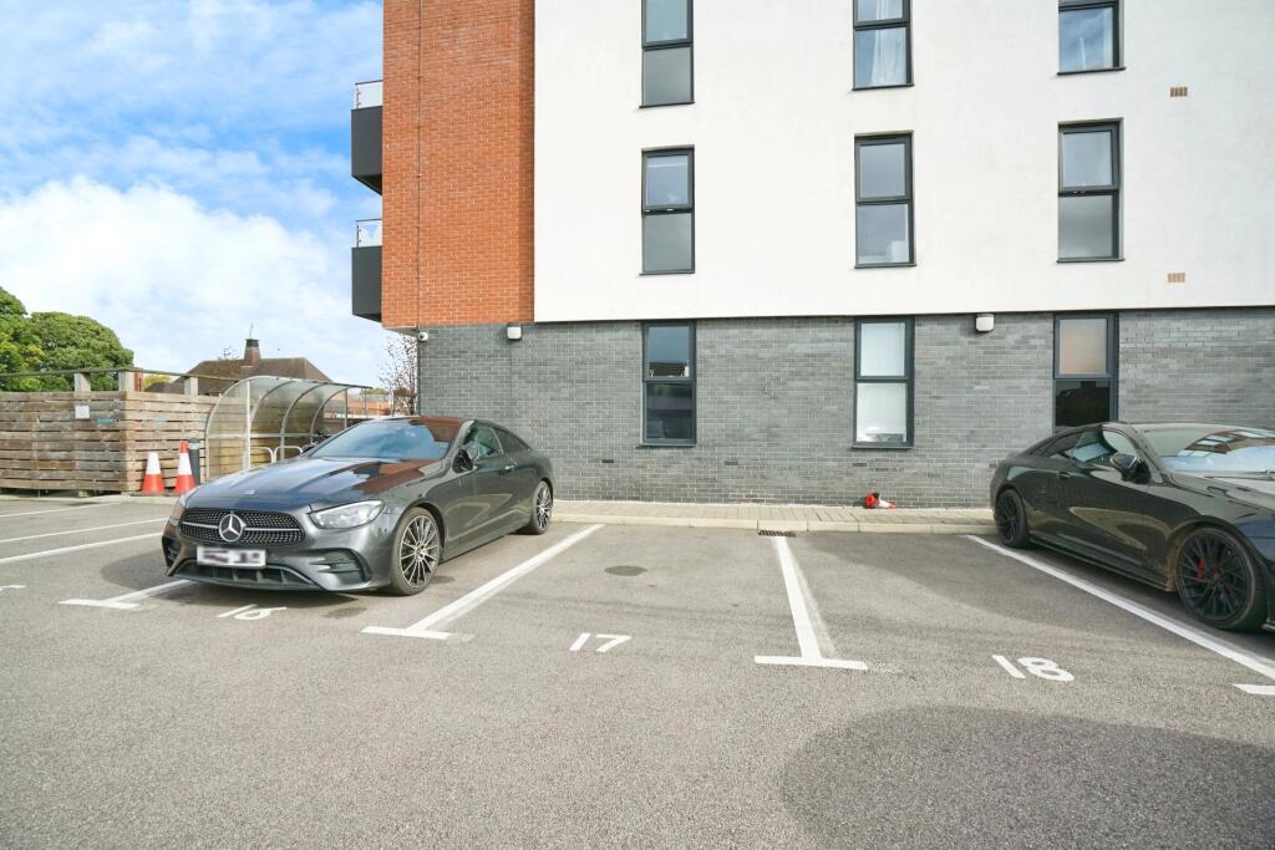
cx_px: 638
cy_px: 425
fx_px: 567
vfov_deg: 73.8
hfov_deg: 96.7
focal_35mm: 16
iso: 2000
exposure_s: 1/2000
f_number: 7.1
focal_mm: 16
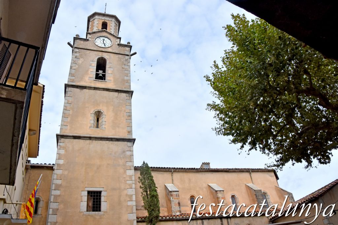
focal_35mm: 27
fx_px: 253
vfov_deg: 47.9
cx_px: 169
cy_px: 112
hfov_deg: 67.4
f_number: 18
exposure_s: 1/250
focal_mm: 18
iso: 500
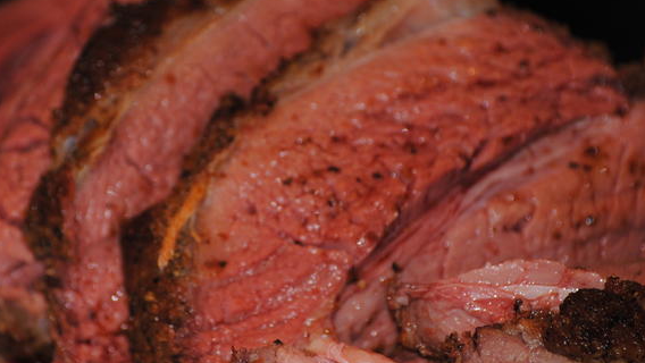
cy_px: 206
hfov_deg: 7.5
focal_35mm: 289
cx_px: 268
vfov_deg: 4.2
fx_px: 4945
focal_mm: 116
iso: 200
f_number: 4.8
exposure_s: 1/60
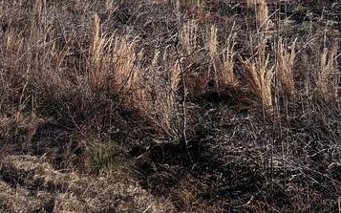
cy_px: -128
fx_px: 846
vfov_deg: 13.4
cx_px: 64
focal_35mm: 91
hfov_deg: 22.5
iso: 47
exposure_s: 1/2058
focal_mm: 6.81
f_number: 1.85
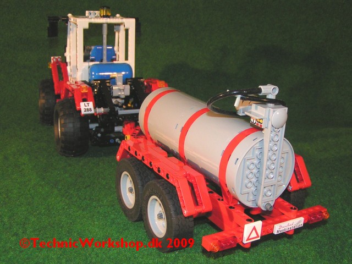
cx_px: 176
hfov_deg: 49.0
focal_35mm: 38
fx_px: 386
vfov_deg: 37.7
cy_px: 132
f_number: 2.8
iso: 200
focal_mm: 5.8
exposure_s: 1/40
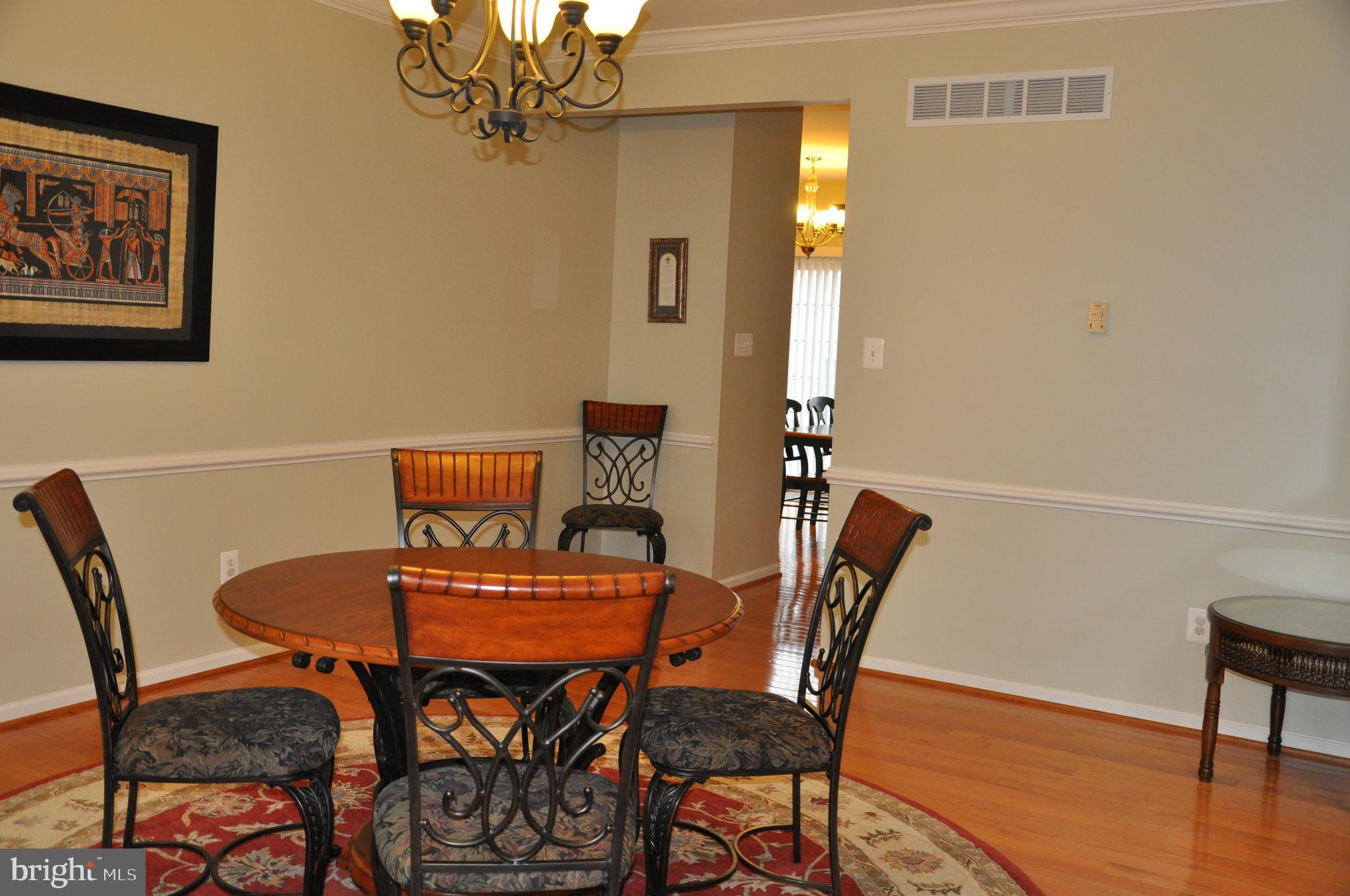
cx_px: 675
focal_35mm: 36
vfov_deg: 36.8
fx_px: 1348
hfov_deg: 53.2
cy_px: 448
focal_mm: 24
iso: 800
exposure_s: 1/60
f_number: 3.8
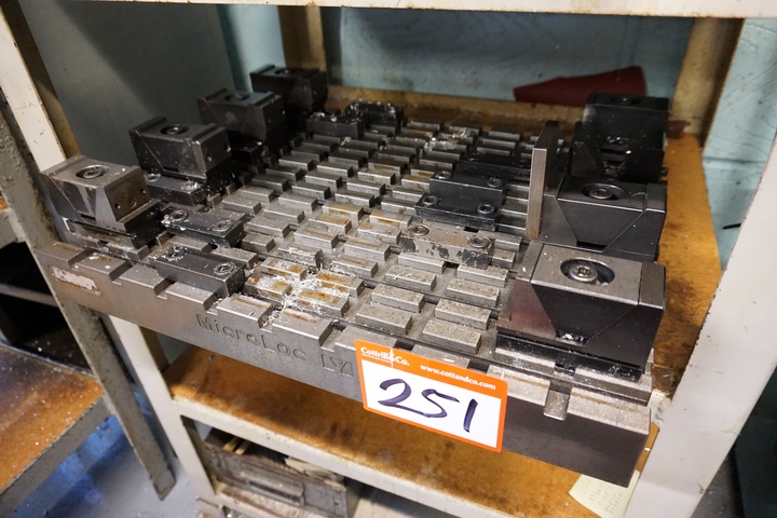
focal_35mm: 24
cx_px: 388
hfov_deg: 73.7
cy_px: 259
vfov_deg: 53.1
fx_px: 518
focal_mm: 16
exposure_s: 1/40
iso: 3200
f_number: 3.5
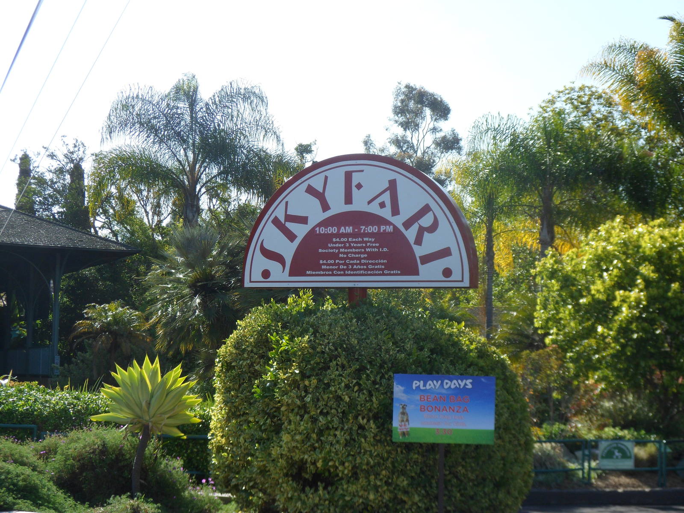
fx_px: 1344
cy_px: 256
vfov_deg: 21.6
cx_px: 342
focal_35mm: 68
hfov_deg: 28.6
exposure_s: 1/350
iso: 80
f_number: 4.7
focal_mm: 10.6
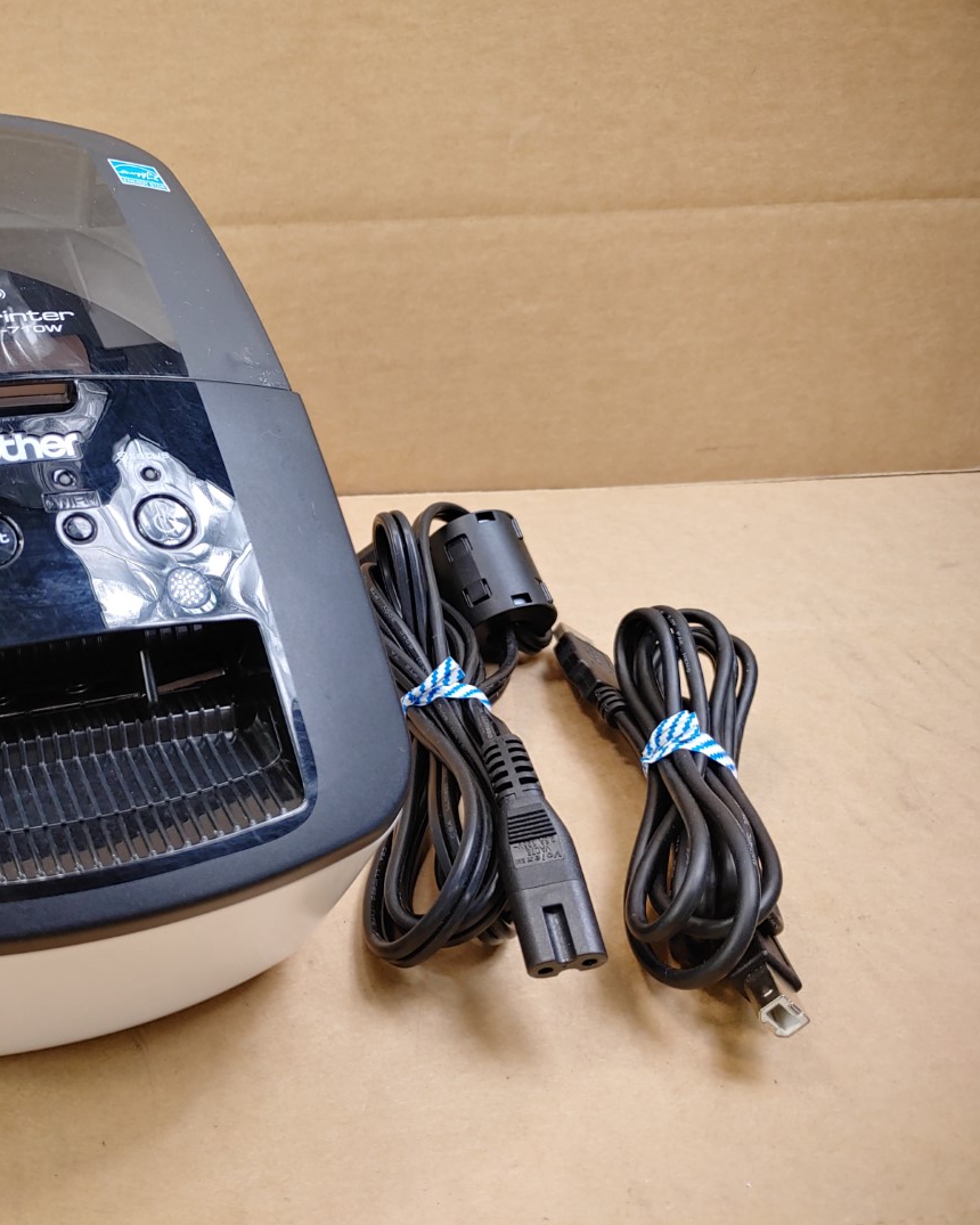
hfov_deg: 41.3
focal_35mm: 34
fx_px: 1233
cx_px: 179
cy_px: 611
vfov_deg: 52.8
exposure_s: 1/120
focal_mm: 4.36
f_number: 1.8
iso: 50
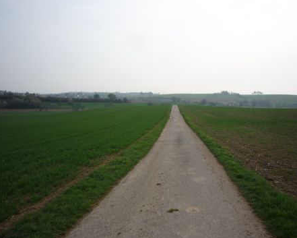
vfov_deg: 43.4
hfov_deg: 52.8
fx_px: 299
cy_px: 119
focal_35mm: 34
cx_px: 158
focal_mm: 5.2
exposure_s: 1/500
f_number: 5
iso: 100
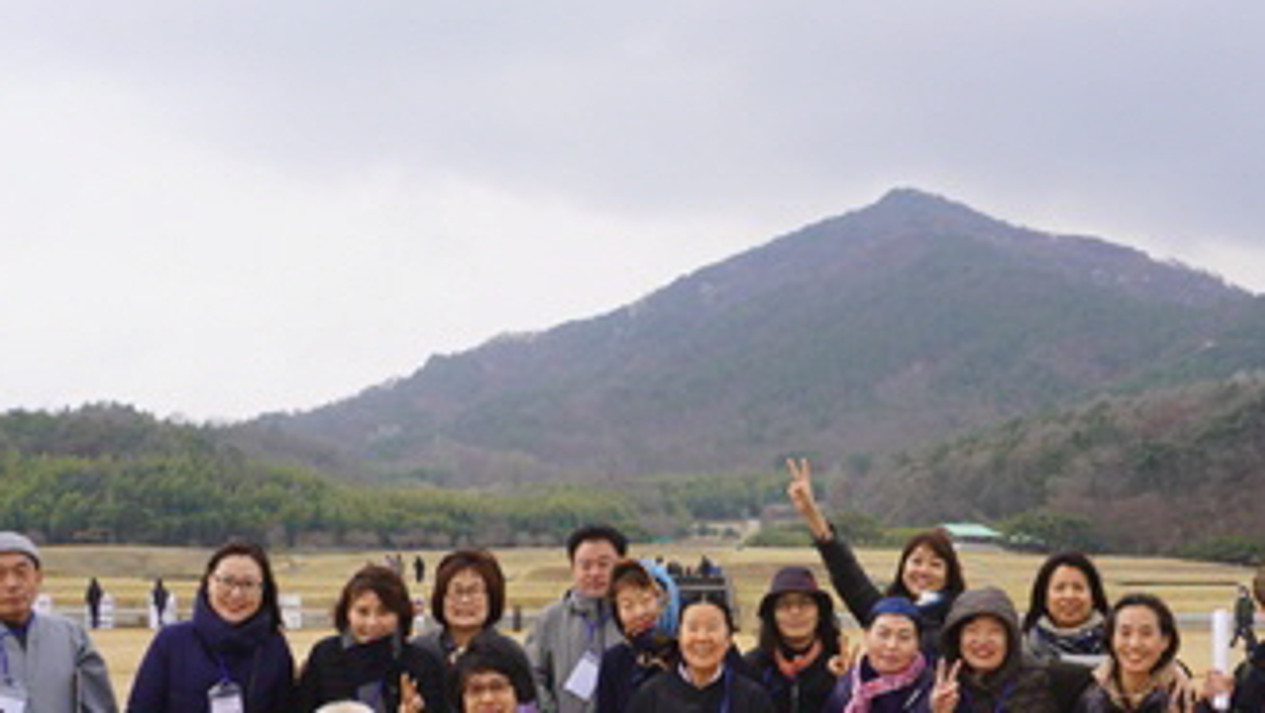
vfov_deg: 24.0
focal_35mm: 49
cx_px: 686
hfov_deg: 42.0
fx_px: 1645
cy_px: 595
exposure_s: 1/125
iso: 100
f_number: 8
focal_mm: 16
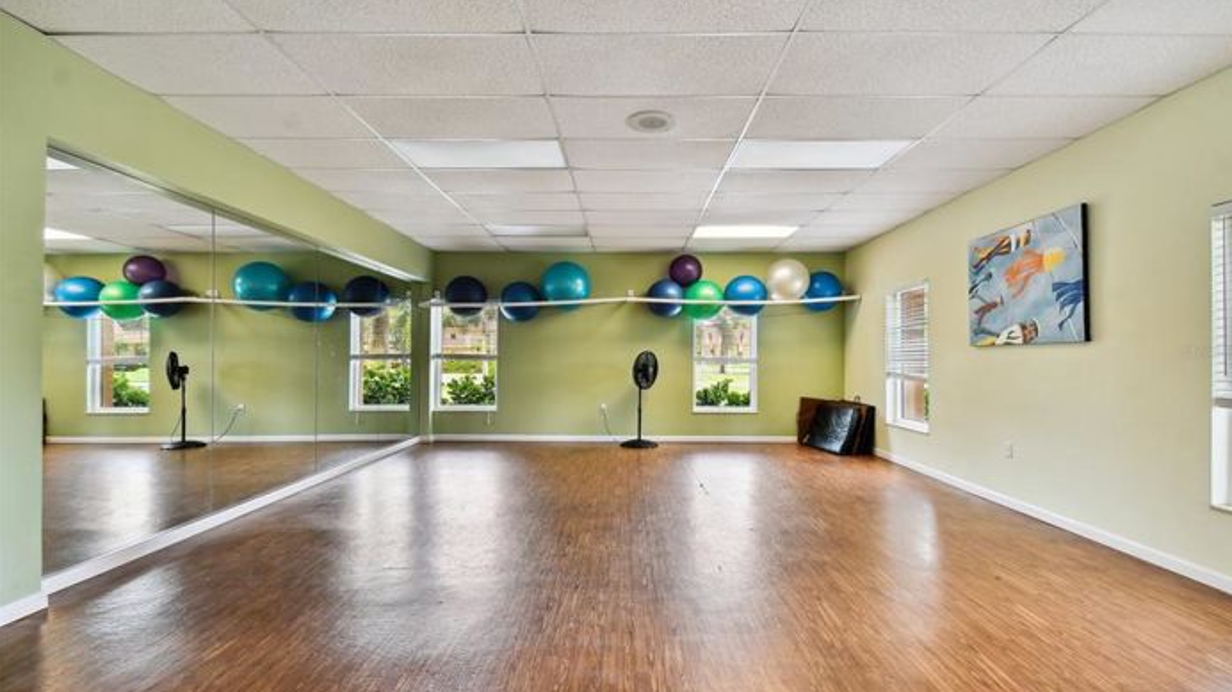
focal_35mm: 16
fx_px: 523
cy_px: 351
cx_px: 626
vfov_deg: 67.1
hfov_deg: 99.4
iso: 100
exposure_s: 1/20
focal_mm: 10
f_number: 7.1
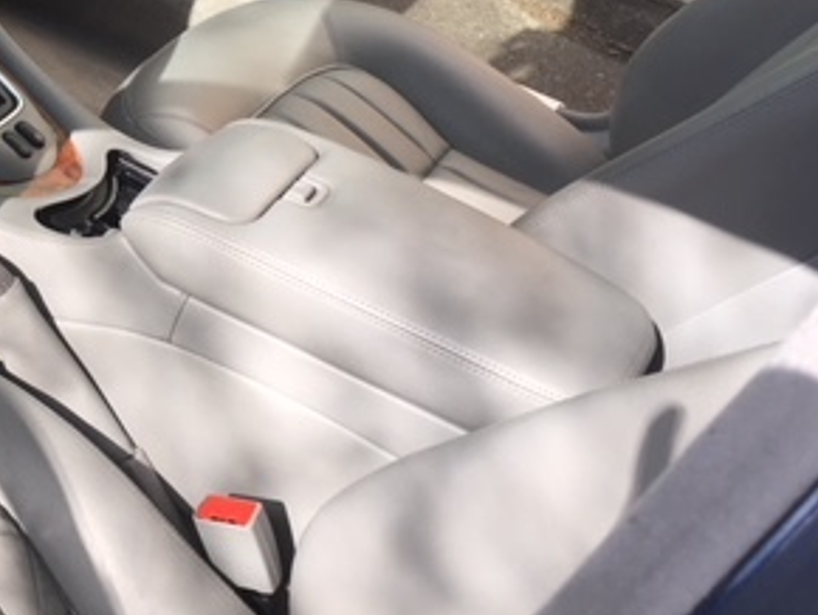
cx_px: -39
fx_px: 1514
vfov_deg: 22.8
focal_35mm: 64
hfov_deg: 28.0
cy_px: 158
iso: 25
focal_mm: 4.15
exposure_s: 1/444
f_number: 2.2
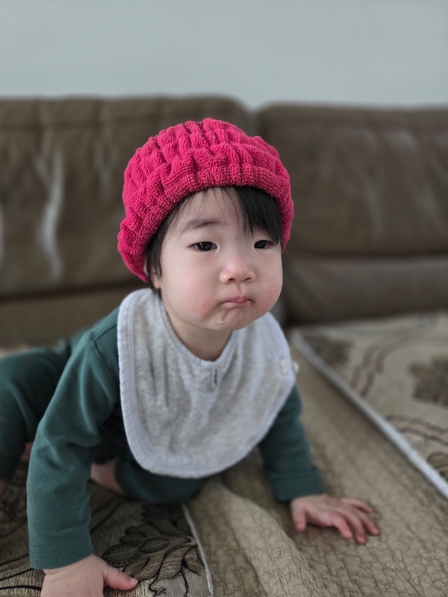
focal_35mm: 23
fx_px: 397
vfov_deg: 73.9
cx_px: 224
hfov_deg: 58.9
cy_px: 298
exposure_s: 1/120
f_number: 1.8
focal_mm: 5.4
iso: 160
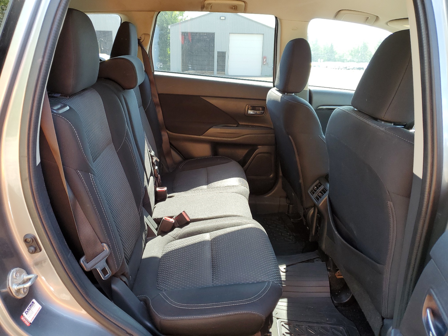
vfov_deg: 53.1
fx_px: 336
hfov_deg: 67.3
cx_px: 224
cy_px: 168
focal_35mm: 26
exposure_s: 1/120
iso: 53
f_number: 1.5
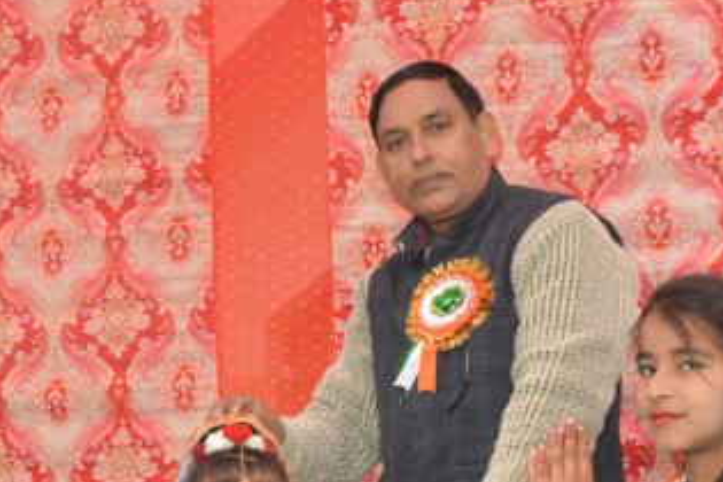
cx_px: 308
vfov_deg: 13.9
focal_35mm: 96
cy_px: 537
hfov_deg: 21.2
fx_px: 1928
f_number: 5.6
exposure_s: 1/125
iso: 800
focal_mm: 28
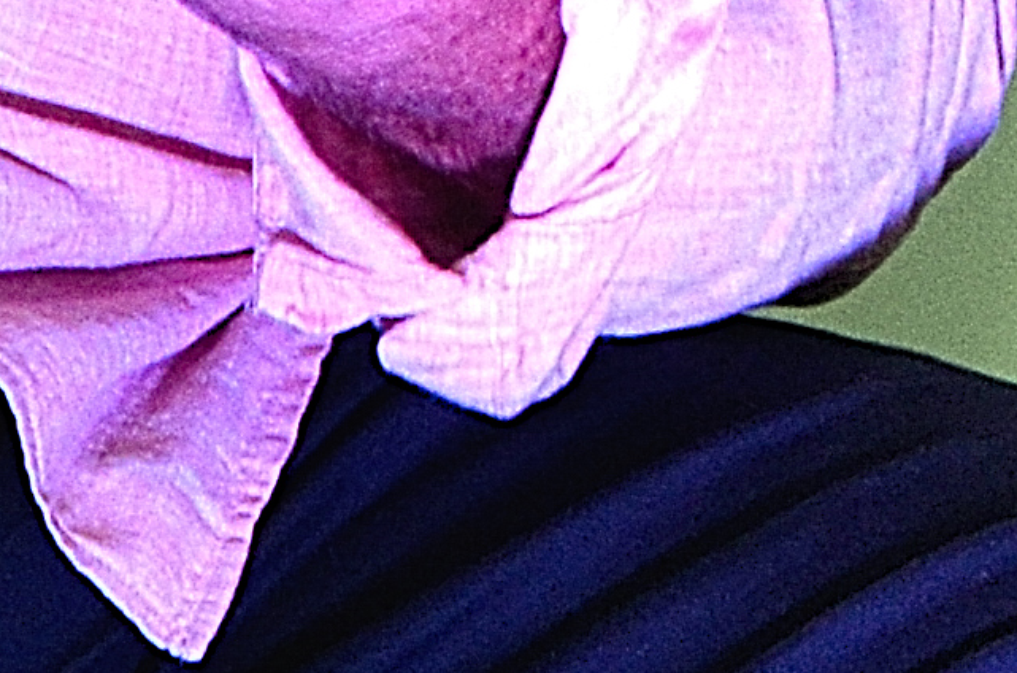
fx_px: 26010
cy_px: -1108
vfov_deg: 1.5
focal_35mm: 923
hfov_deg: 2.2
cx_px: 604
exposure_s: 1/60
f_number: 5.3
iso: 800
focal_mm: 80
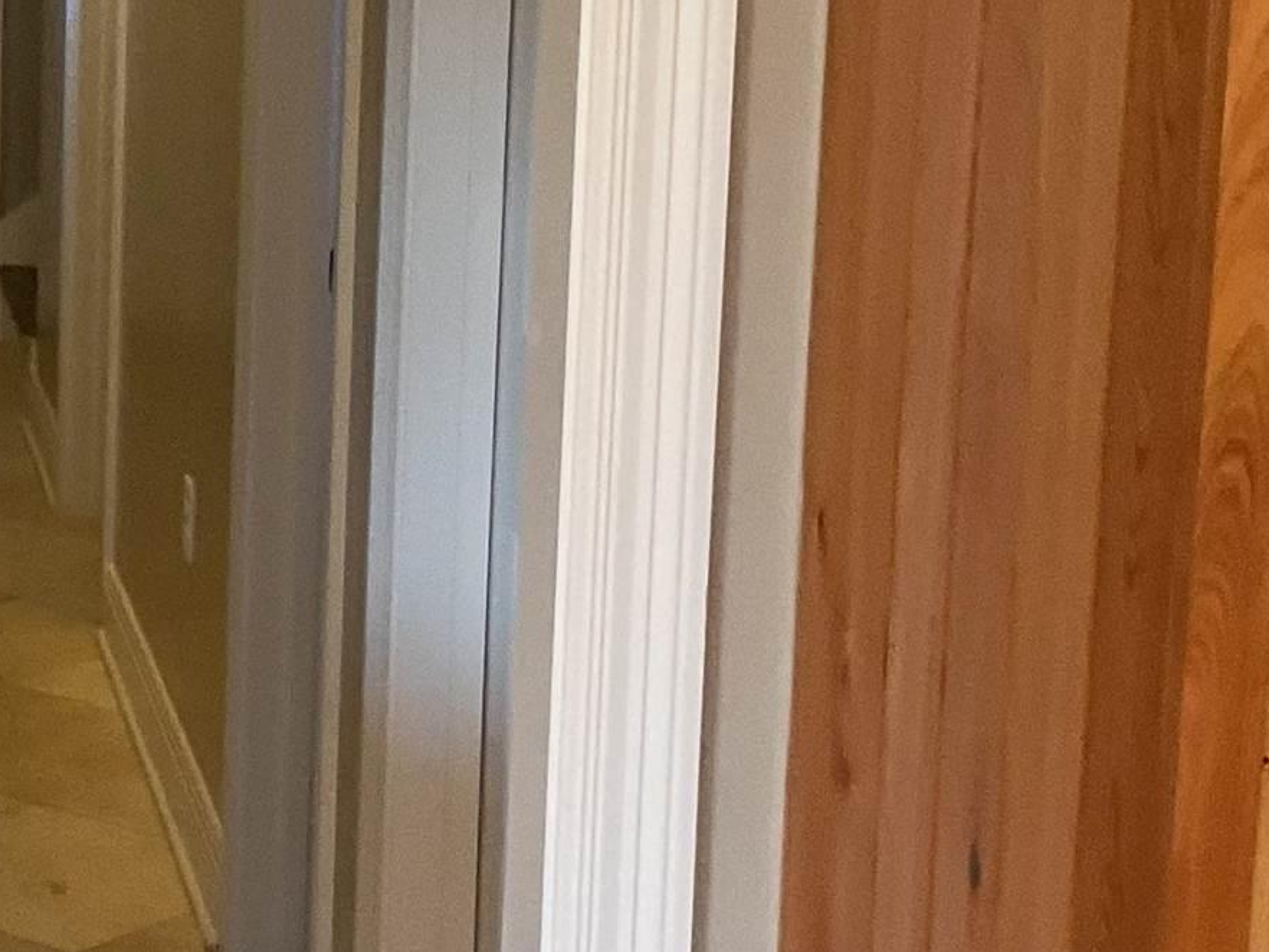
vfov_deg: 14.6
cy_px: 229
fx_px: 3704
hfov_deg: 18.7
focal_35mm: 101
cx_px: -131
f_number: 1.8
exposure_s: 1/60
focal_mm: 3
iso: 200
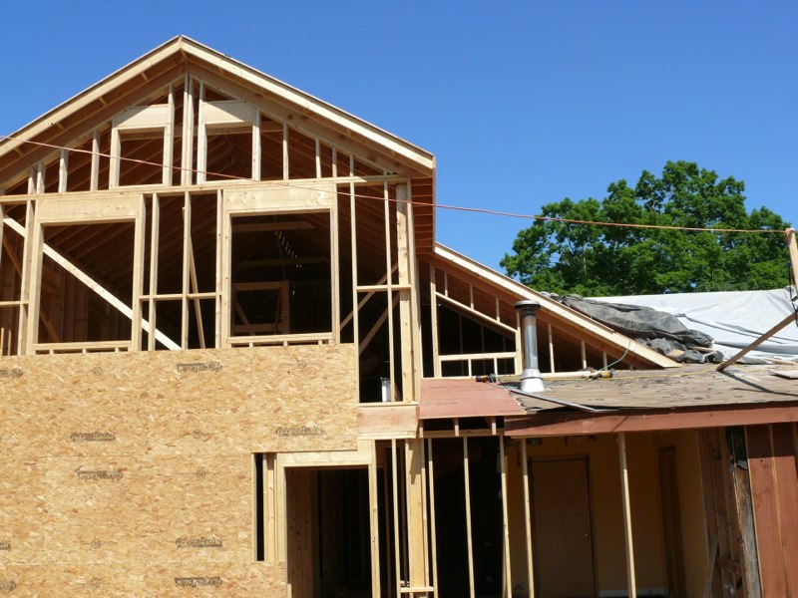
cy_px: 299
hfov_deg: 50.1
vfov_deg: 38.7
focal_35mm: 37
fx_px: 853
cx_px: 399
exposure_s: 1/400
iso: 100
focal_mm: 7.8
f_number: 5.6
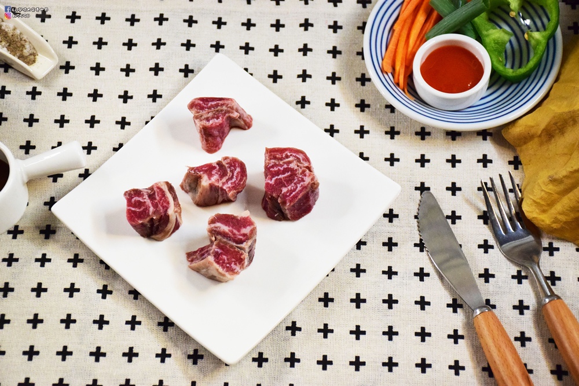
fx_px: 1592
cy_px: 193
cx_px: 290
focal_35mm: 99
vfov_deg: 13.8
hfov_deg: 20.6
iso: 5000
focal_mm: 66
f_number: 6.3
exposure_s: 1/640
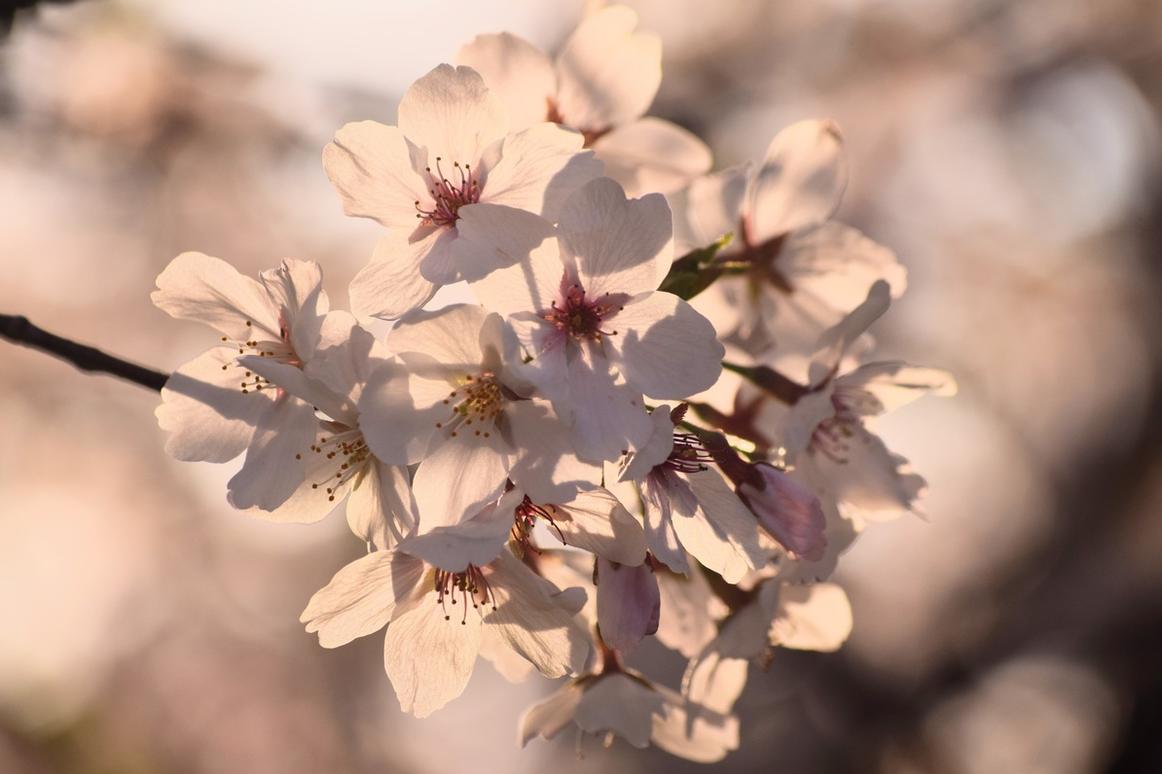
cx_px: 582
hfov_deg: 9.4
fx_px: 7052
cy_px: 387
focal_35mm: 219
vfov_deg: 6.3
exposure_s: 1/800
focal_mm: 145
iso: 200
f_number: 8
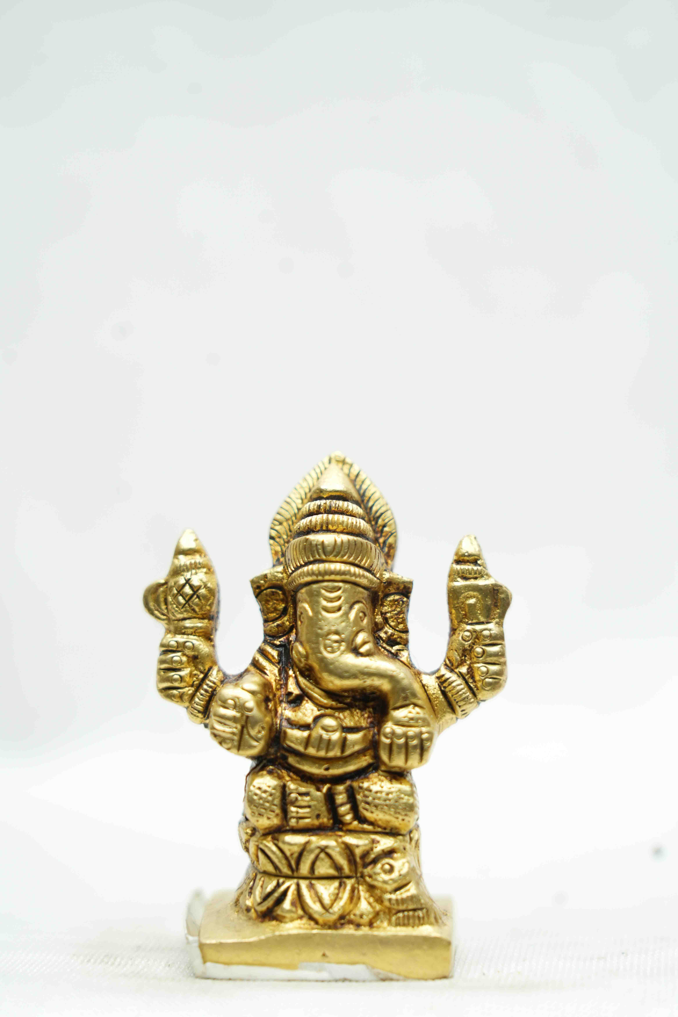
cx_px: 339
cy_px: 508
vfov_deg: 19.5
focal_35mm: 105
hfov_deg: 13.0
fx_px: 2966
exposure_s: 1/60
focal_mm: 105
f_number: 5.6
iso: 400
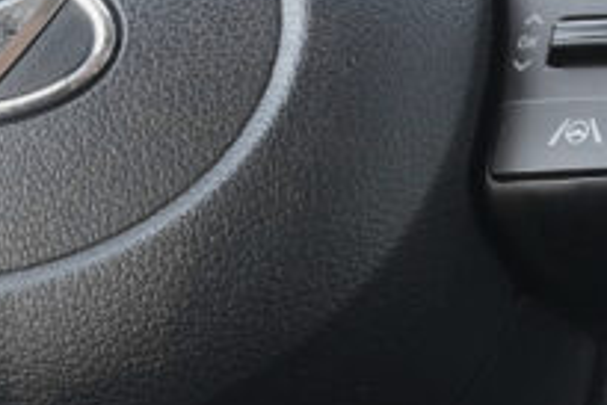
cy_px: 16
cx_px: -379
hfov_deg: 6.0
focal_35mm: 339
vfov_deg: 4.1
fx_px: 5720
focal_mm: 45
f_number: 9
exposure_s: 1/60
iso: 2000
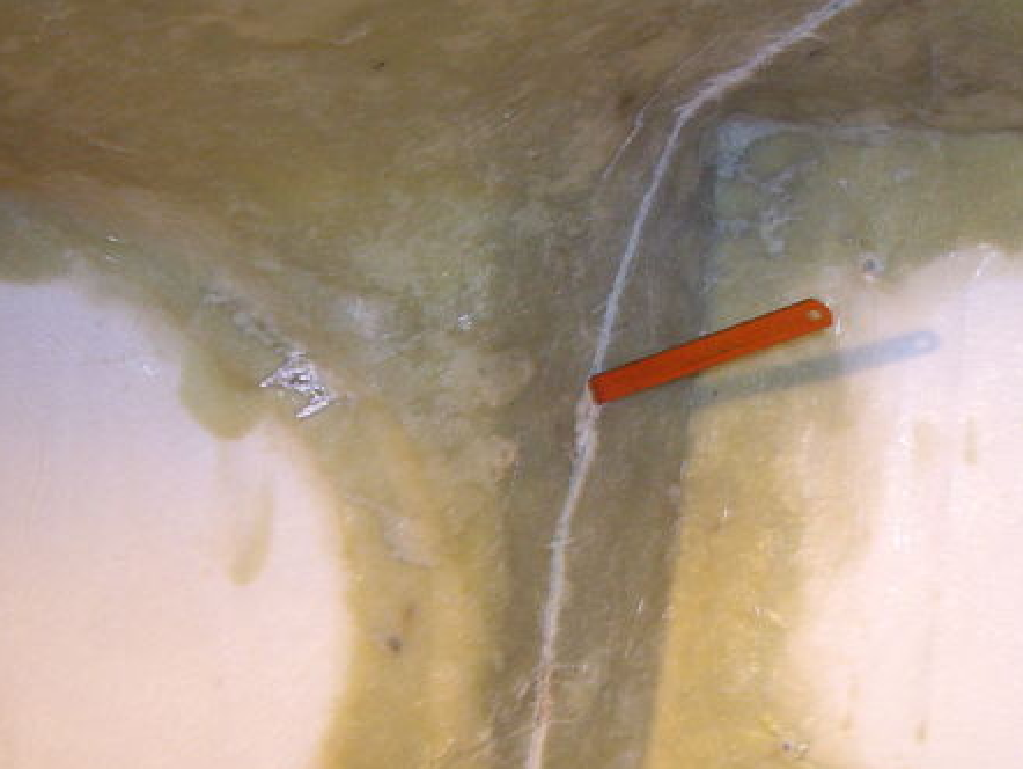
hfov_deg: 34.8
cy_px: 535
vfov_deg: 26.4
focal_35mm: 55
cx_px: 606
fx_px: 1626
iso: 200
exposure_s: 1/40
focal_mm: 6.2
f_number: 2.7
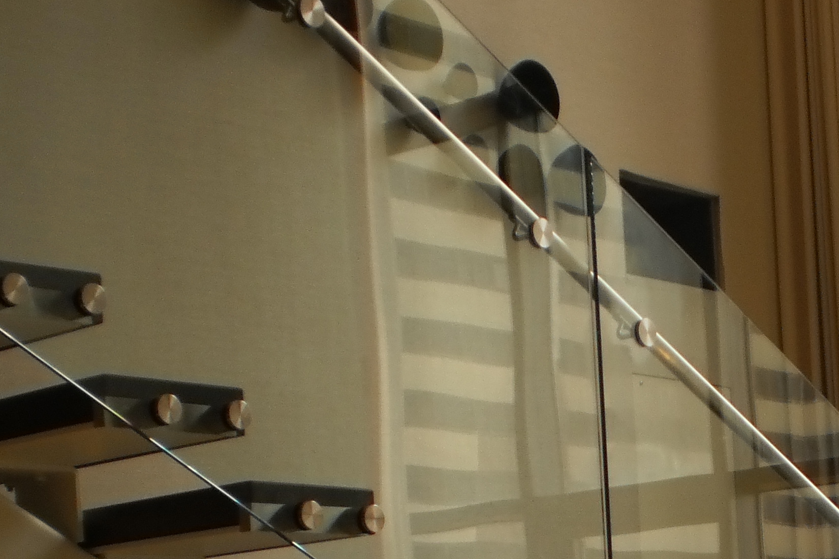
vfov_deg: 14.5
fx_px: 2098
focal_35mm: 90
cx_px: 695
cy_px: 730
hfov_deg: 22.3
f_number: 3.1
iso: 100
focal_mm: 6.3
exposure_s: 1/125
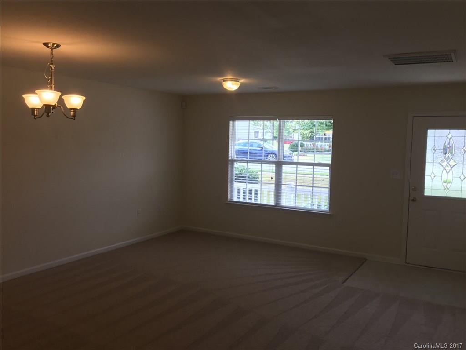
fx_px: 417
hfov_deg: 58.4
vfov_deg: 45.4
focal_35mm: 31
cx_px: 233
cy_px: 175
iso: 32
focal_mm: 3.3
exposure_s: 1/60
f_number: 2.4
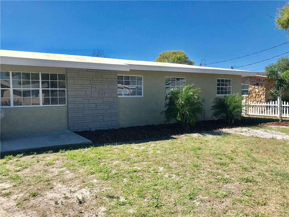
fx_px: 234
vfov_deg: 49.7
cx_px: 144
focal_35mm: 28
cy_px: 108
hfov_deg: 63.4
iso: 20
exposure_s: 1/2179
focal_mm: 3.99
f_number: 1.8
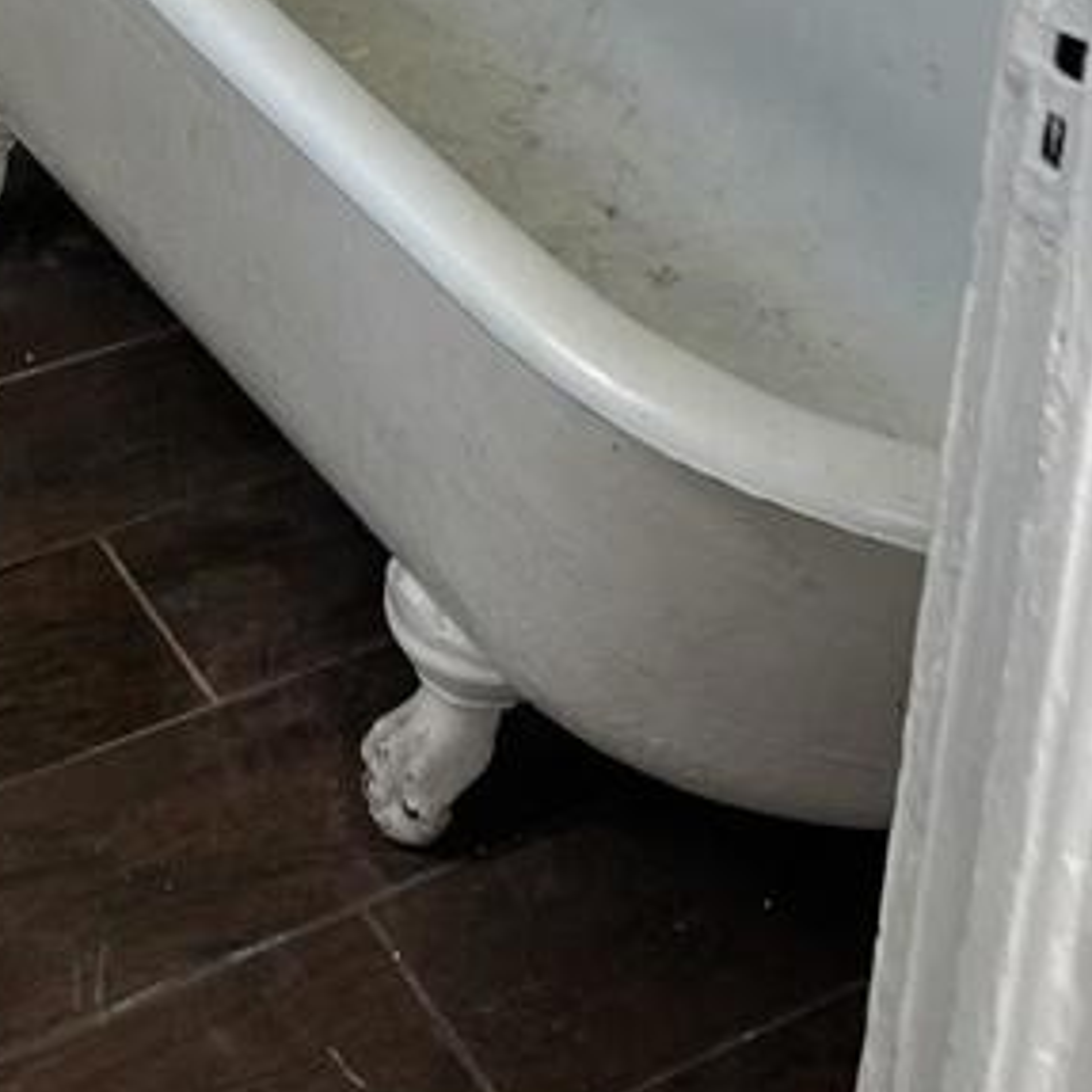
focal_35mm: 82
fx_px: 2927
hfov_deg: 20.8
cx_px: 186
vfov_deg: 18.1
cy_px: -692
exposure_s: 1/121
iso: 40
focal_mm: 5.7
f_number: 1.5
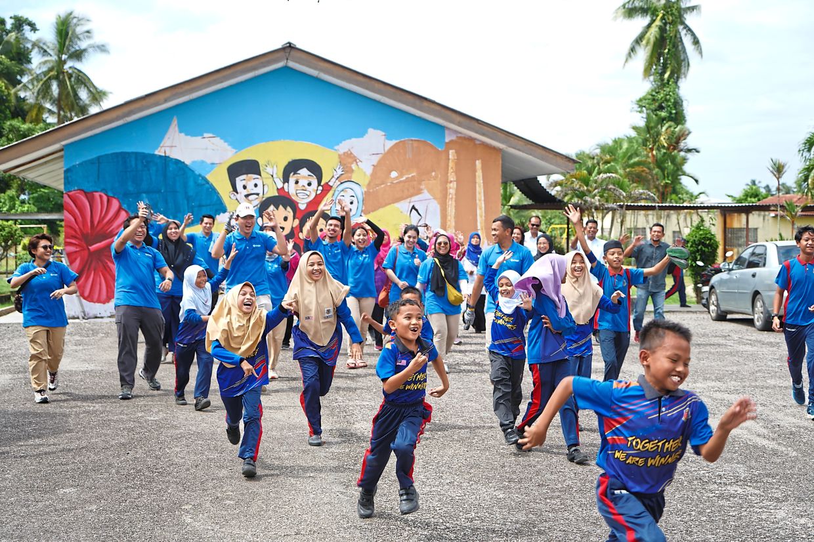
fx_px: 1243
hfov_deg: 36.3
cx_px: 407
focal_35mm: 55
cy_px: 271
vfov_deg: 24.6
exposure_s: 1/320
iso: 64
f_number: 4.5
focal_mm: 55
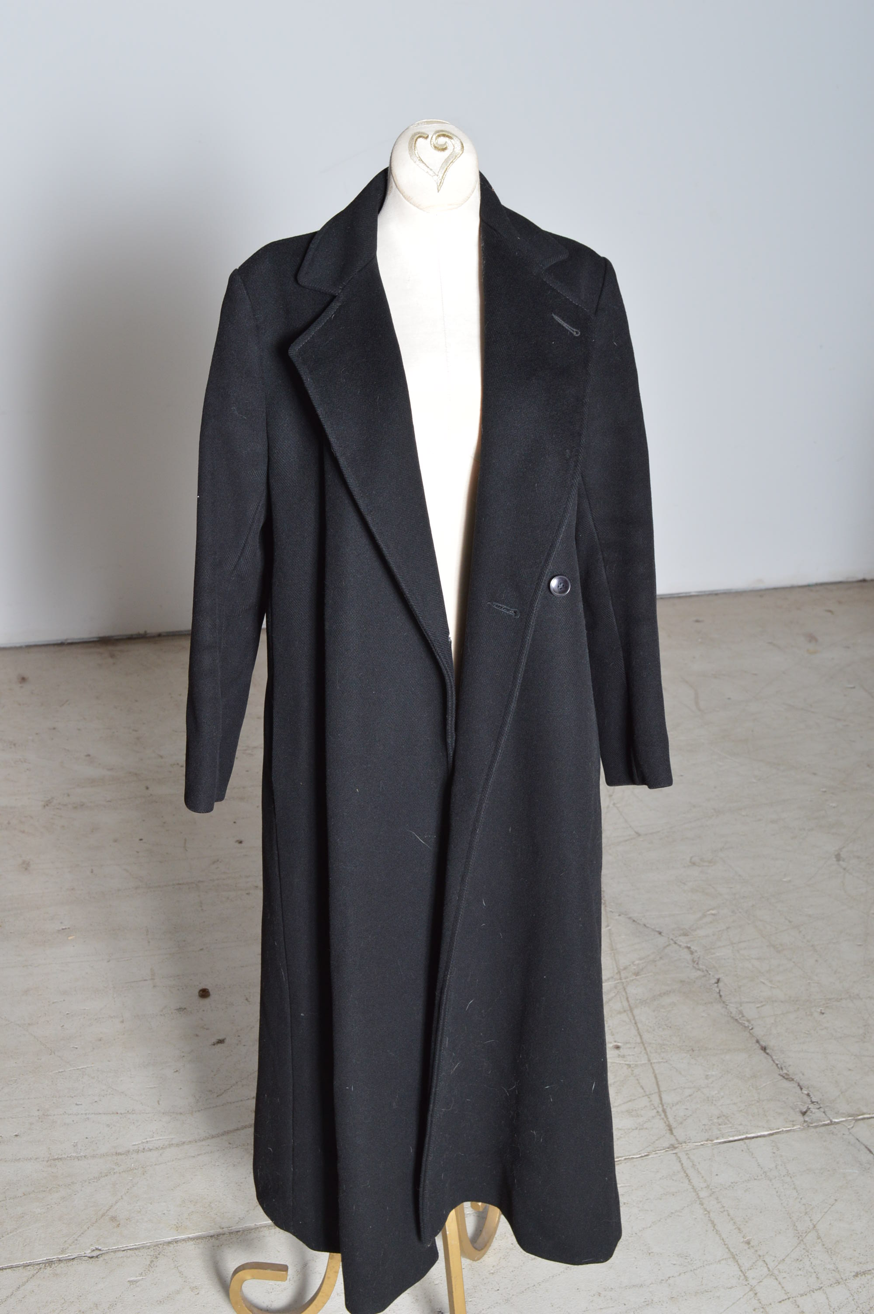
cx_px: 437
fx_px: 1642
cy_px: 657
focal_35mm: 45
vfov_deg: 43.6
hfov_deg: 29.8
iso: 400
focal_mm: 30
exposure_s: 1/160
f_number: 9
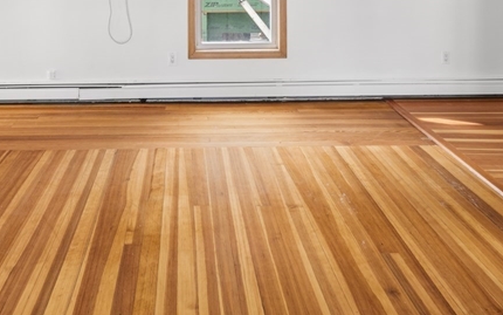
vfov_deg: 32.4
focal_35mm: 34
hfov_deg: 56.2
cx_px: 195
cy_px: -39
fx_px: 466
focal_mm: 14
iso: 320
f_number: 7.1
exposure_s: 1/3
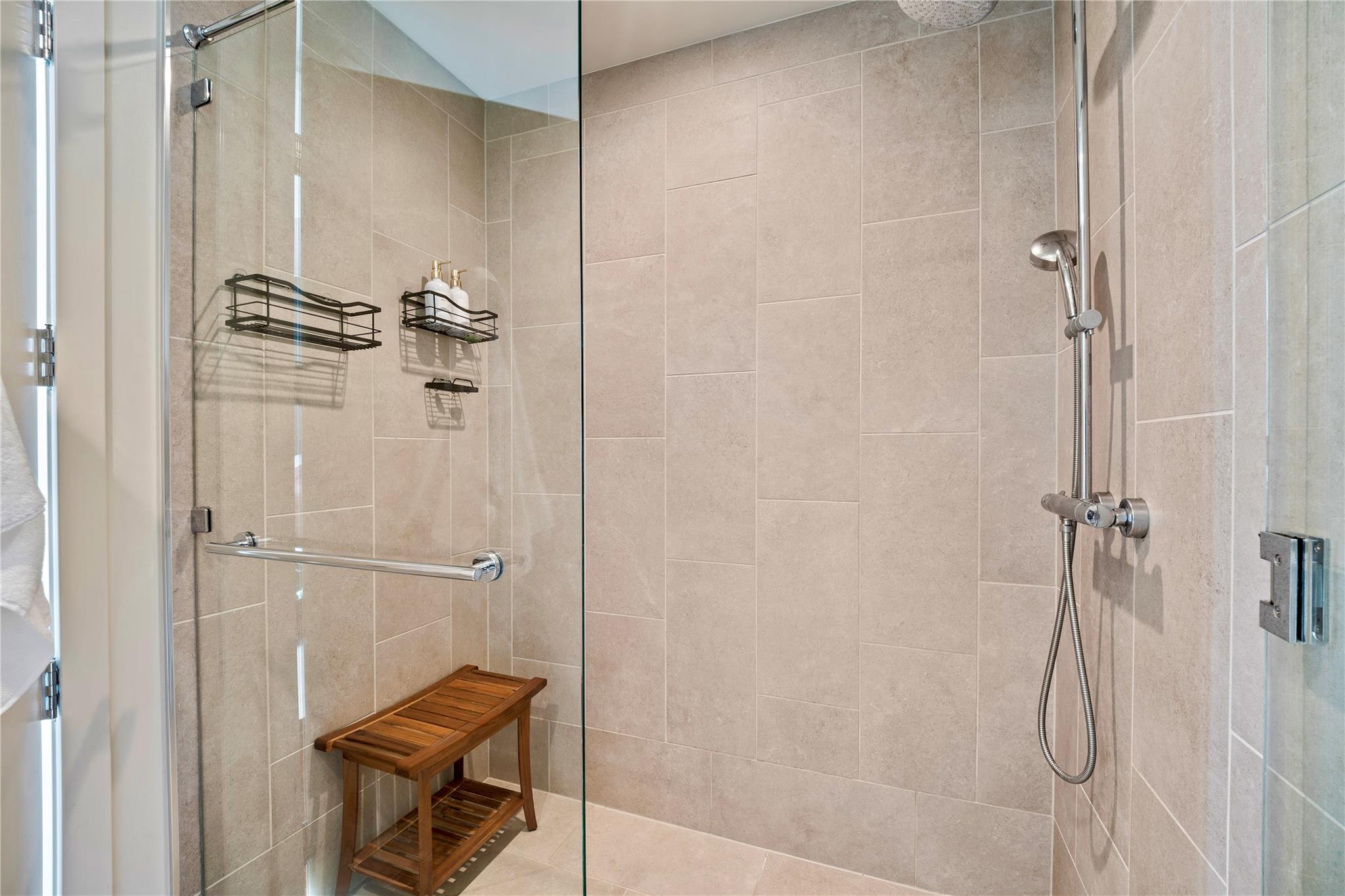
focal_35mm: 14
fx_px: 523
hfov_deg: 104.3
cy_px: 448
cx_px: 672
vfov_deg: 81.2
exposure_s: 3.2
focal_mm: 14
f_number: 8
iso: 100
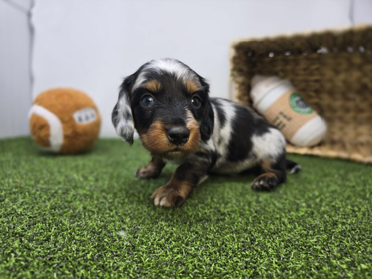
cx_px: 186
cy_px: 140
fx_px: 247
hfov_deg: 73.9
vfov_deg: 58.9
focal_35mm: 23
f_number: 1.7
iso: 64
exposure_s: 1/120
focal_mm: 6.3
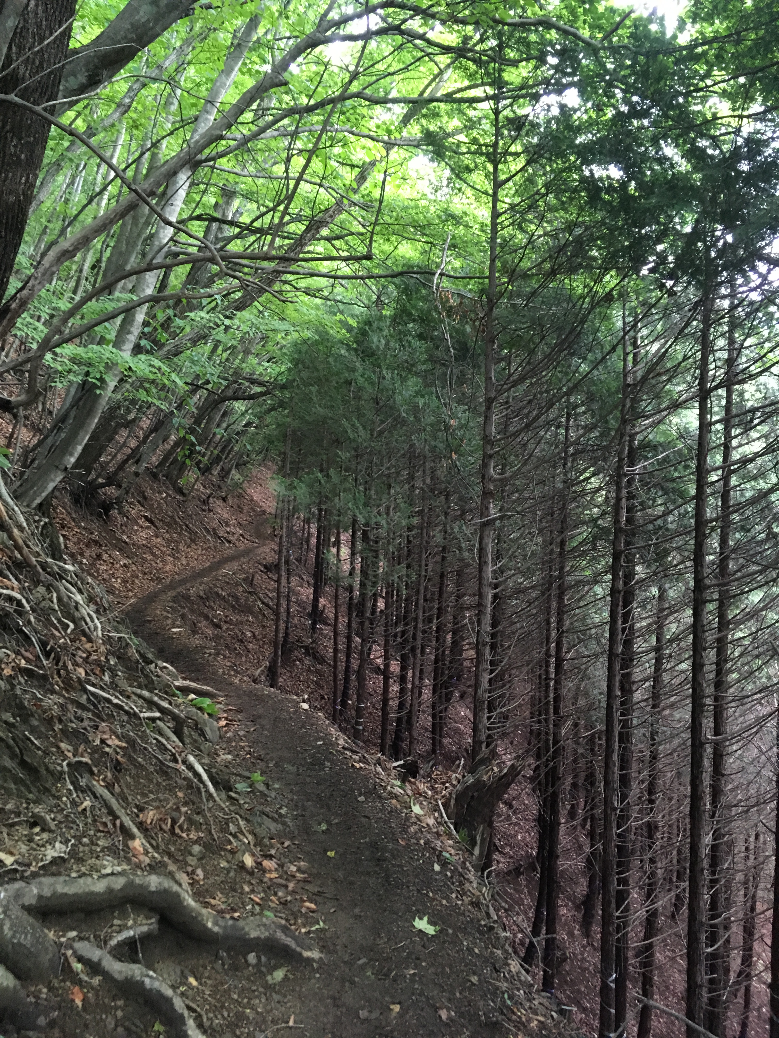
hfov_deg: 48.2
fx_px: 870
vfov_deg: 61.7
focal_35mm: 29
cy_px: 519
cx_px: 390
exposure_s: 1/30
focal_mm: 4.15
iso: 200
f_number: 2.2
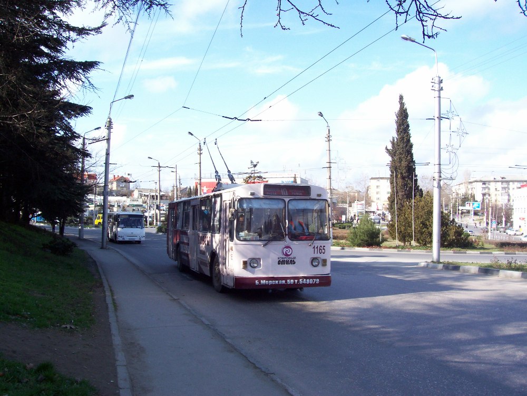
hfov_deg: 54.0
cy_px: 198
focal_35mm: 34
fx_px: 518
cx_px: 264
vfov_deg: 41.8
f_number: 5.1
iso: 80
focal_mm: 5.6
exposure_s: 1/246
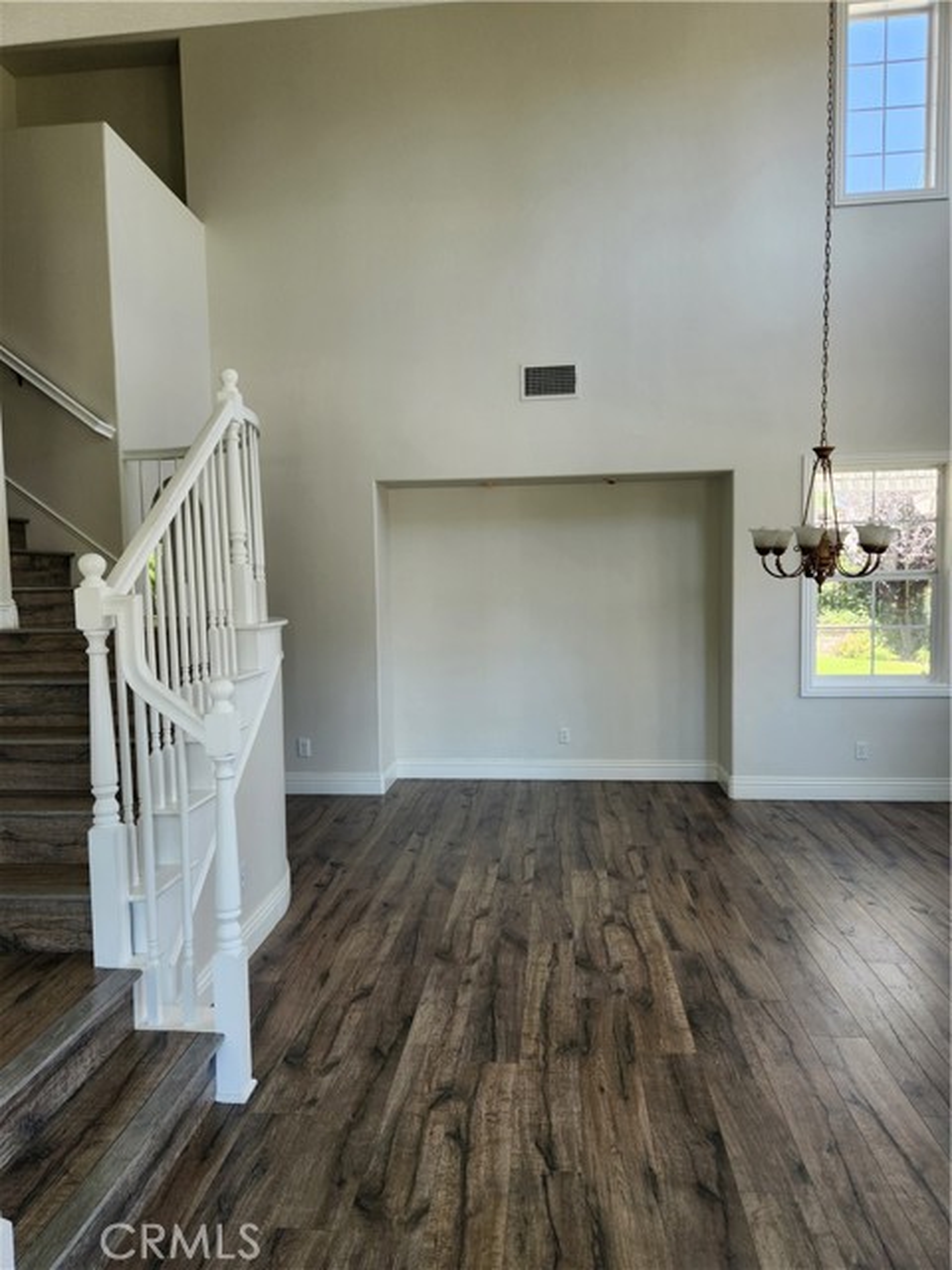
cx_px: 476
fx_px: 843
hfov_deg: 58.9
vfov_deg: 73.9
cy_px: 635
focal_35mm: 23
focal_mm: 5.4
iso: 64
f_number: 1.8
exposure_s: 1/180
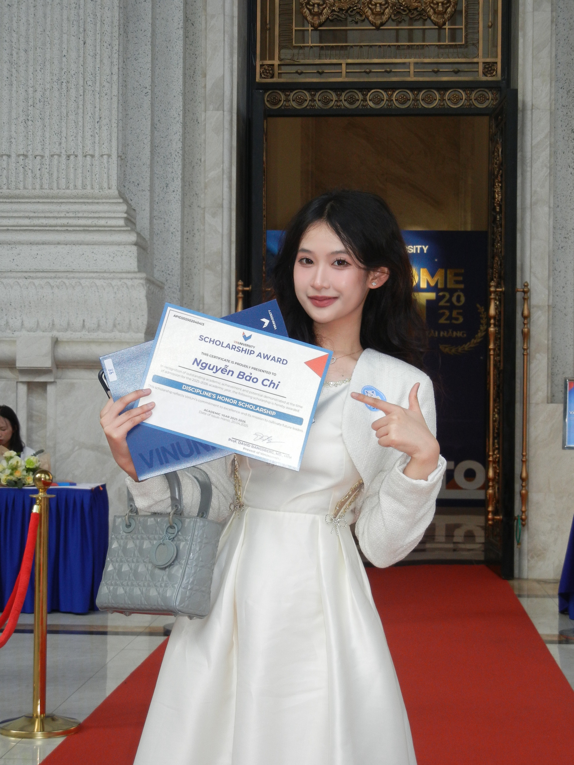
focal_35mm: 68
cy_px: 382
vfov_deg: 28.6
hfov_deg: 21.6
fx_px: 1503
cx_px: 287
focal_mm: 12.2
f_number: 4.1
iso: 230
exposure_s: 1/243
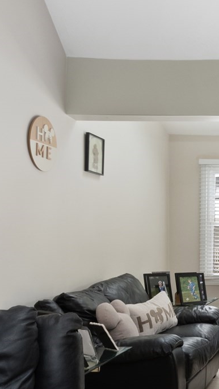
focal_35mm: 52
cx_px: 320
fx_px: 532
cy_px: 239
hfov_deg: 20.3
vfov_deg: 39.9
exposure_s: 1
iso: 400
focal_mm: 11
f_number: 10
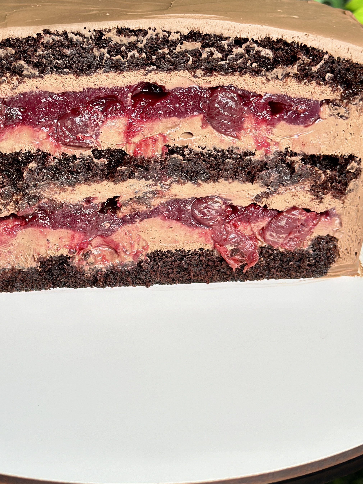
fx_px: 1007
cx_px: 125
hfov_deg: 20.4
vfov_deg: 27.0
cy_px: 251
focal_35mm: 72
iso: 80
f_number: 1.78
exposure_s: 1/121
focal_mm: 6.86
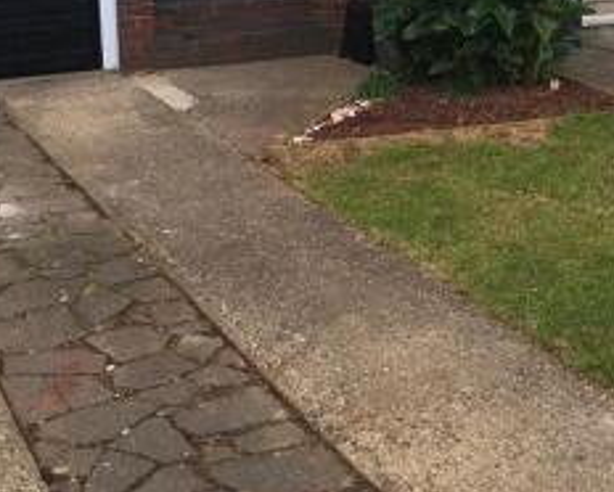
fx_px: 1291
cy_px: -28
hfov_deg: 26.6
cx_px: 419
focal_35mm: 71
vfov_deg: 20.7
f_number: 2.2
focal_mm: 4.15
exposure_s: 1/348
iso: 25
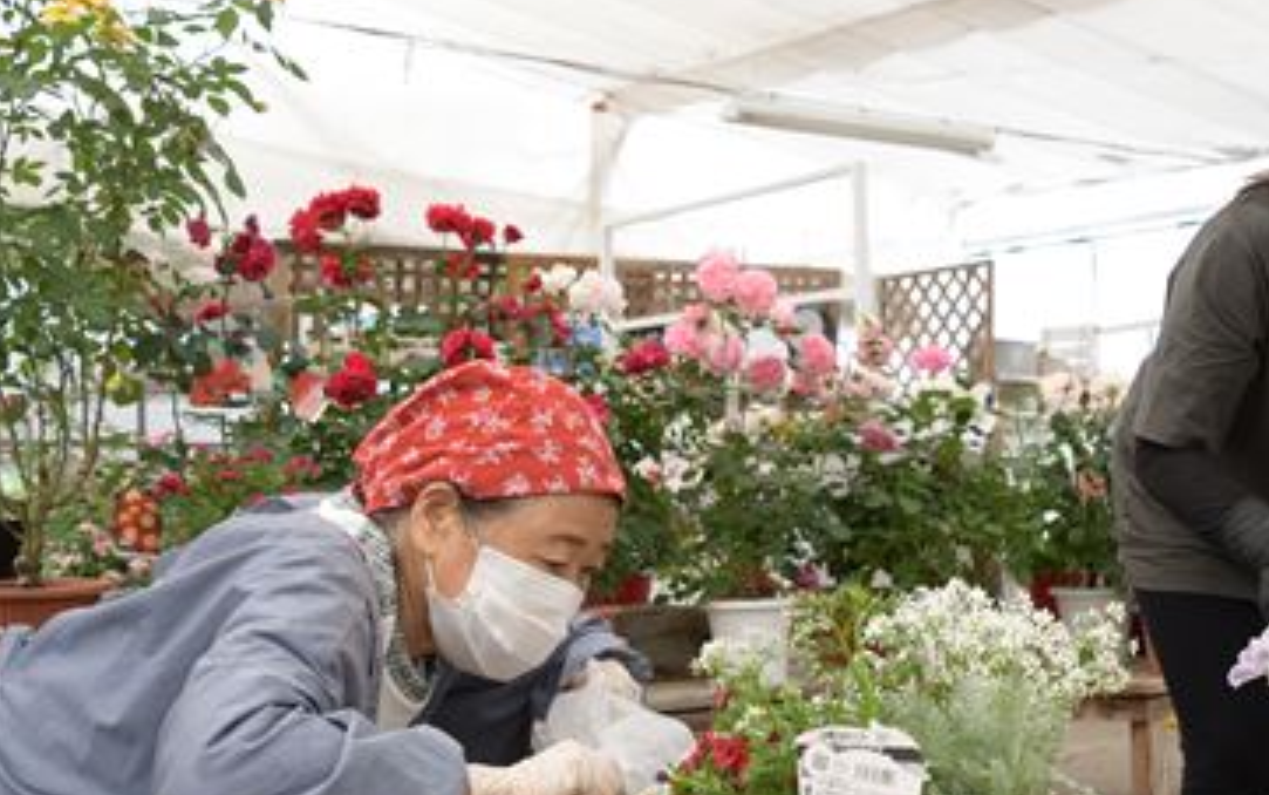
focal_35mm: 55
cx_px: 861
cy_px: 473
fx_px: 1903
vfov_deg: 23.5
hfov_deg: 36.4
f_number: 6.3
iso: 1000
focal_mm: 26
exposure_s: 1/400
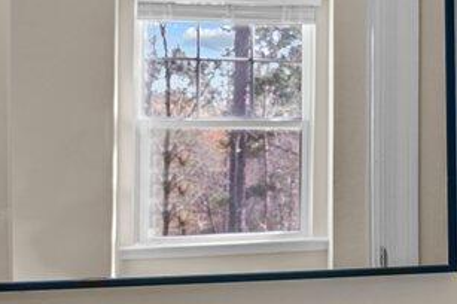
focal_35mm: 100
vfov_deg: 13.7
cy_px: 152
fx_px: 1268
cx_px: 1090
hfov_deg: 14.2
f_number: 7.1
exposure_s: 1/3
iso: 400
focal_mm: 15
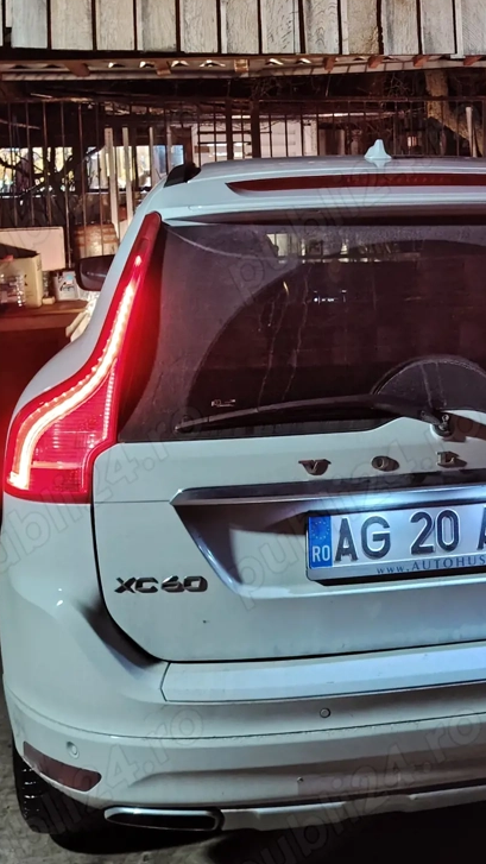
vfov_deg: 42.1
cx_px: 492
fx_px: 1100
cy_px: 261
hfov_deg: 23.8
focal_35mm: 48
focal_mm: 5.25
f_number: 1.75
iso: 9920
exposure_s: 1/16.7
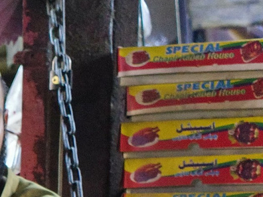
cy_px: 422
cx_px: -385
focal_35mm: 174
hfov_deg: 9.9
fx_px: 1322
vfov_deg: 8.1
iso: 2500
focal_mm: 18.3
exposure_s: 1/160
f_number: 2.8
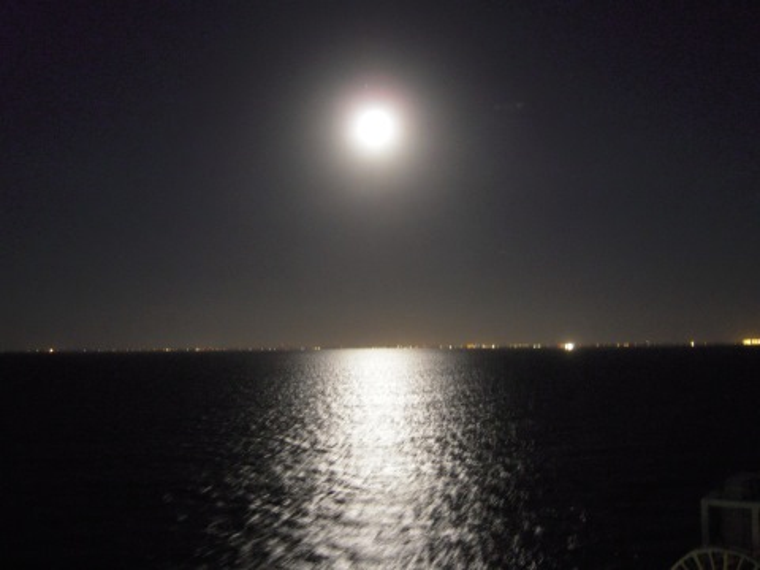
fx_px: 900
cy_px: 285
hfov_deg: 45.8
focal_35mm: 41
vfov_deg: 35.1
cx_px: 380
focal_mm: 7.3
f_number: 3.2
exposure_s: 1
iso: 800
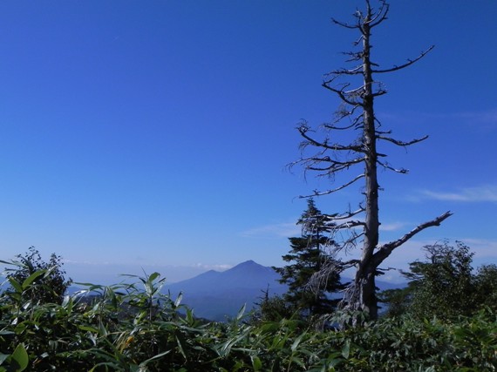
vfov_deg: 38.6
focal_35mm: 37
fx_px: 531
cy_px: 186
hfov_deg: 50.2
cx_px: 248
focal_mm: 6.6
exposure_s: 1/1078
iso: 160
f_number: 8
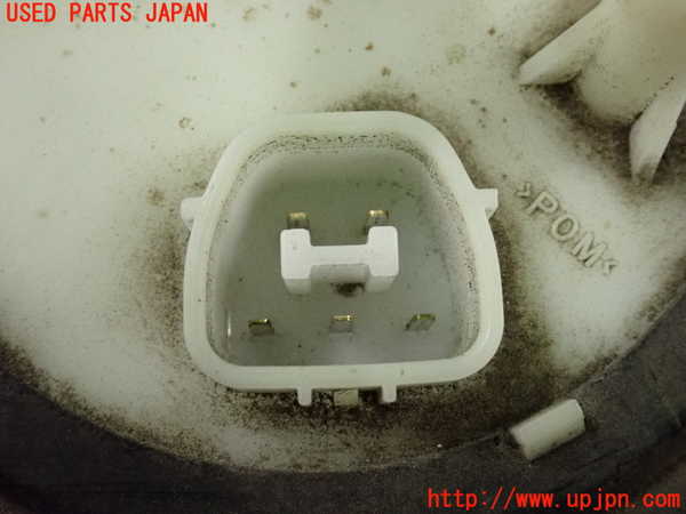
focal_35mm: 44
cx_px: 343
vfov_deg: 32.9
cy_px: 257
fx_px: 872
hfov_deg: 42.9
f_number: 2.9
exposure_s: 1/125
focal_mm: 7.84
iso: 1600
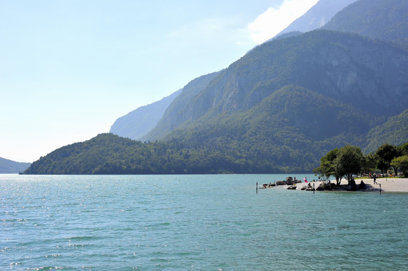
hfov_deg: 39.6
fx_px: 566
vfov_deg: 26.9
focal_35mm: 50
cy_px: 136
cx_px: 204
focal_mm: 50
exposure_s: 1/400
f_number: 10
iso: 200
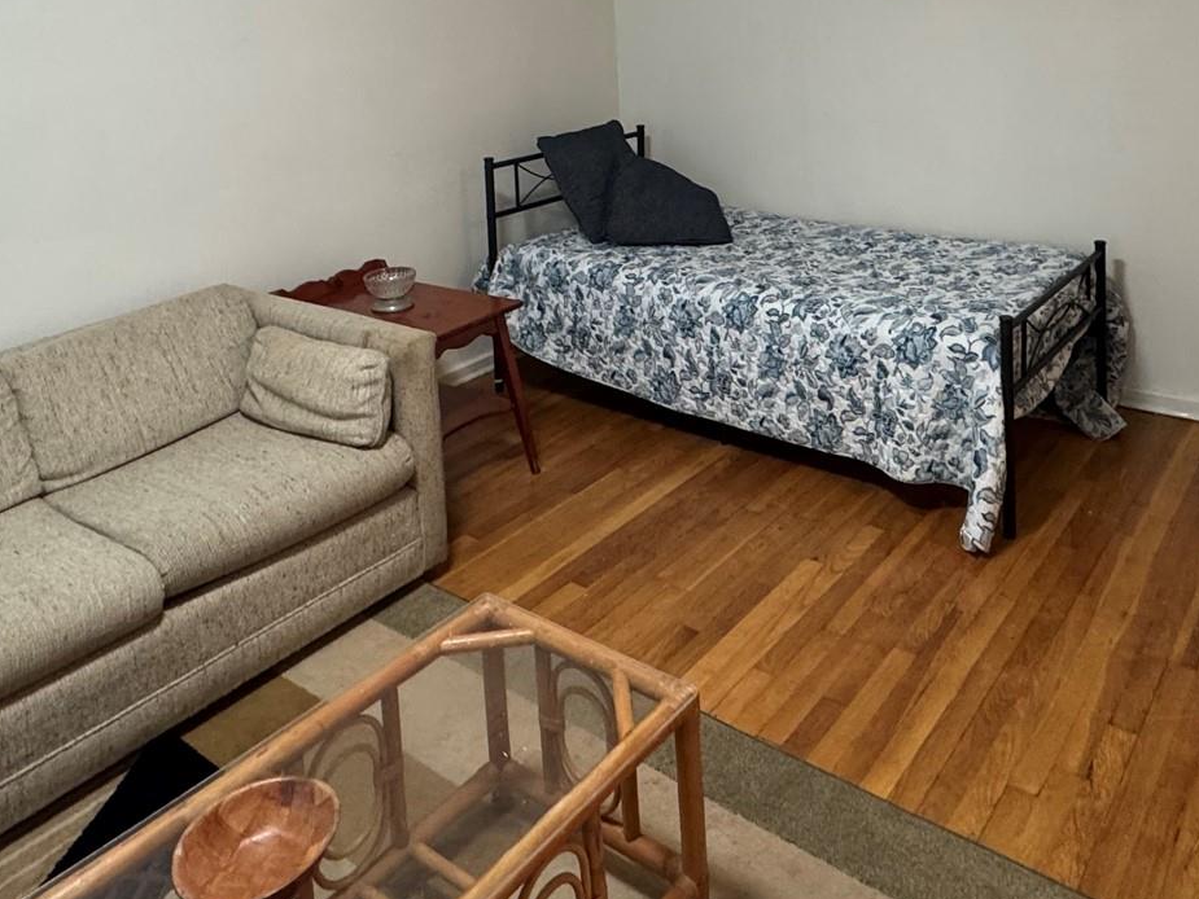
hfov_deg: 58.2
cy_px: 67
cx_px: 675
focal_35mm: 31
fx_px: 1074
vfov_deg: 41.4
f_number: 2.2
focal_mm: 2.22
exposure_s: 1/60
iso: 320
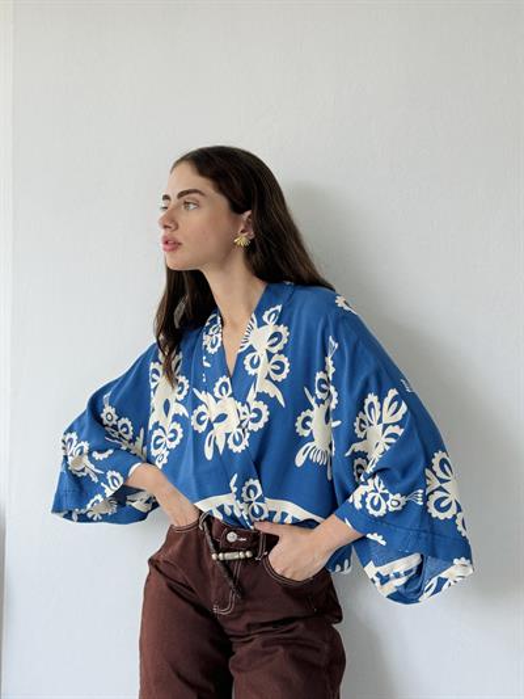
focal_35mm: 48
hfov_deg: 30.3
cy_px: 350
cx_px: 262
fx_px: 968
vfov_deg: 39.6
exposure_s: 1/204
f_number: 1.78
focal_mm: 6.76
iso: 64
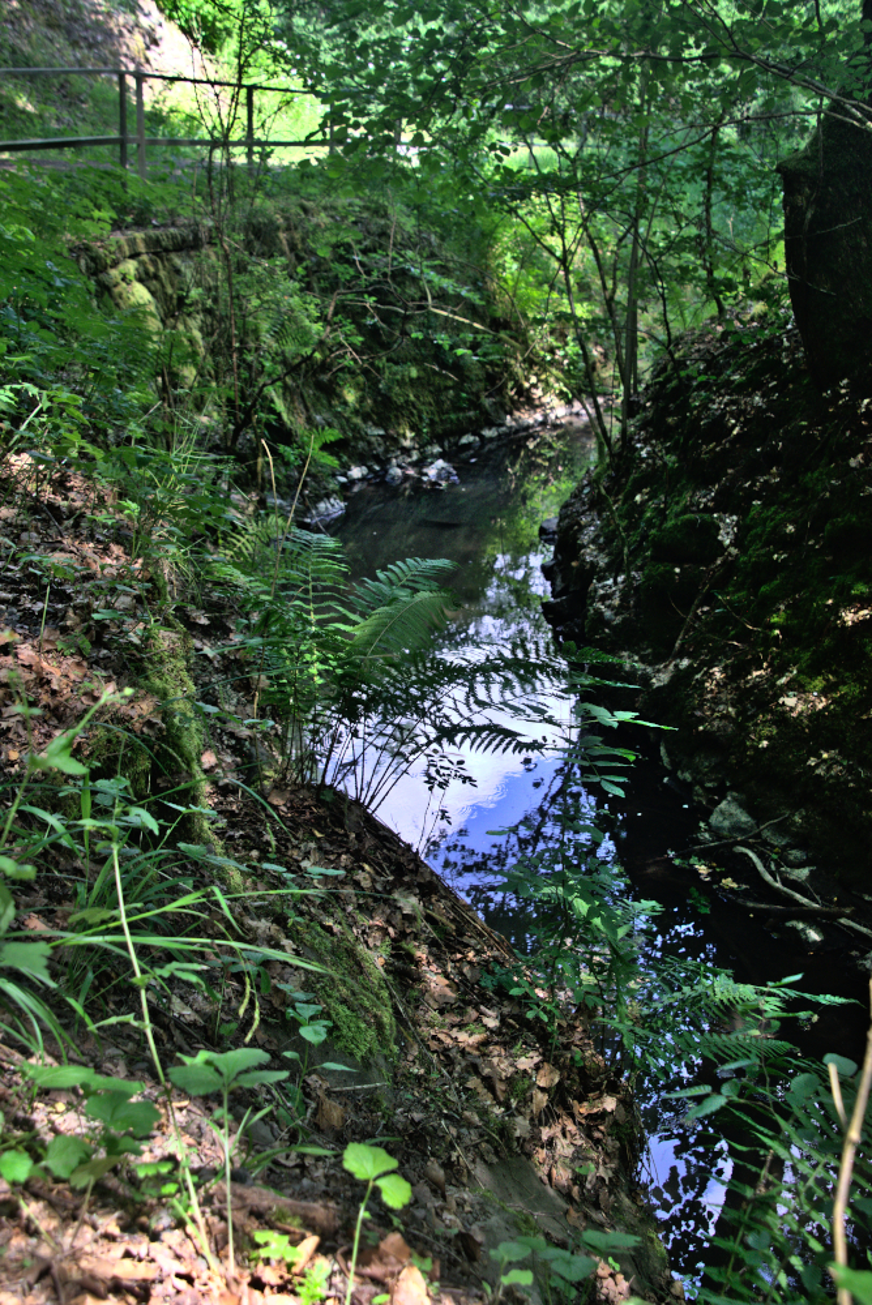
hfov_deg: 33.1
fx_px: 1469
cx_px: 436
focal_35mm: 40
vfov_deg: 47.9
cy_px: 652
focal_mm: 27
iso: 400
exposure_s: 1/200
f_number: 7.1
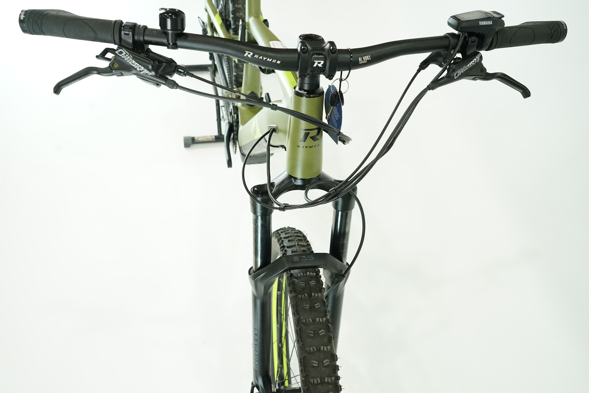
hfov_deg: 61.9
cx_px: 294
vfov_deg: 43.6
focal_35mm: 30
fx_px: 491
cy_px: 196
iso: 3200
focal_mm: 30
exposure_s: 1/200
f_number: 6.3
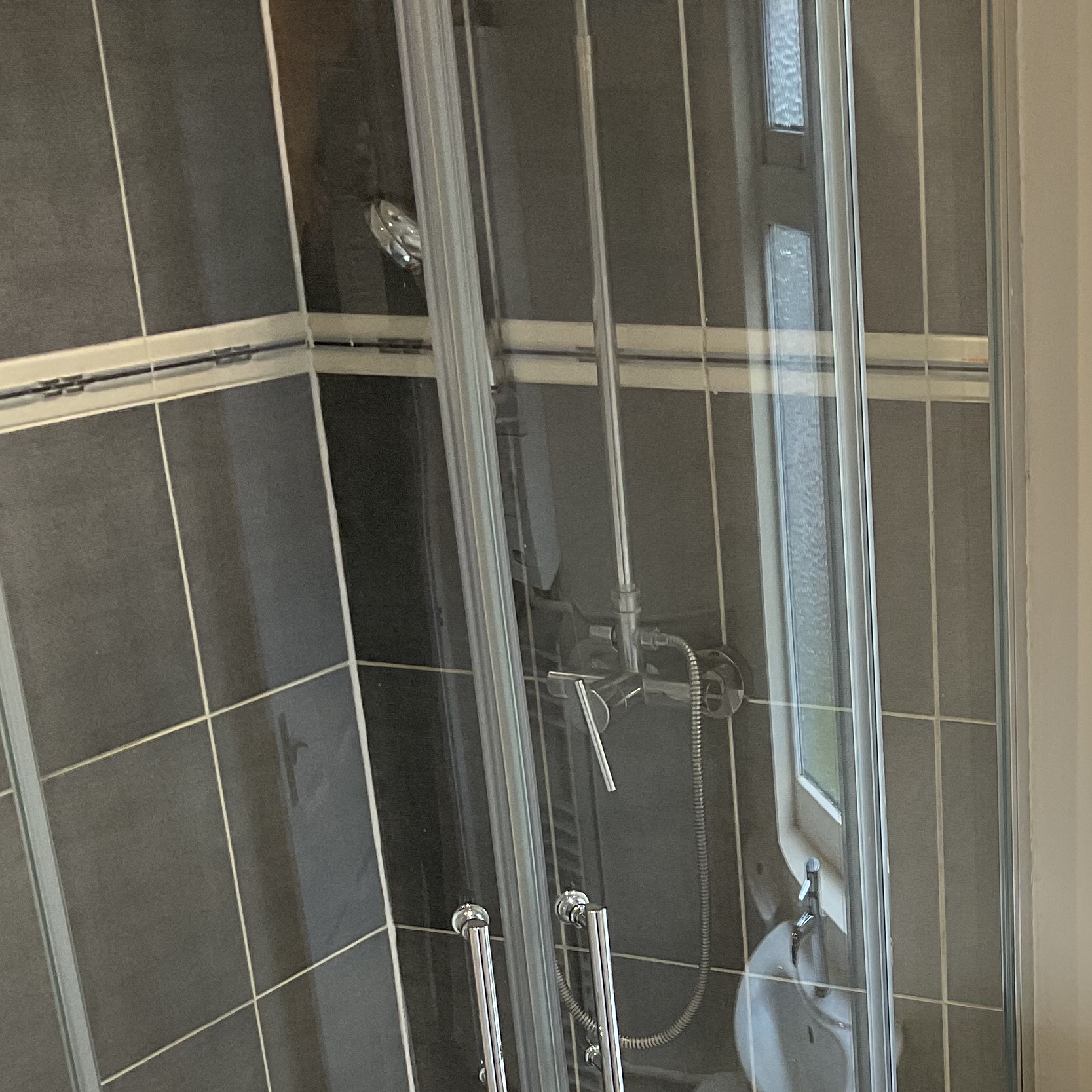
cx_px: 1040
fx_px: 2213
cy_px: 980
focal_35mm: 62
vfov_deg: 26.8
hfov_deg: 26.5
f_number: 1.8
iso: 50
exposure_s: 1/100
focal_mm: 3
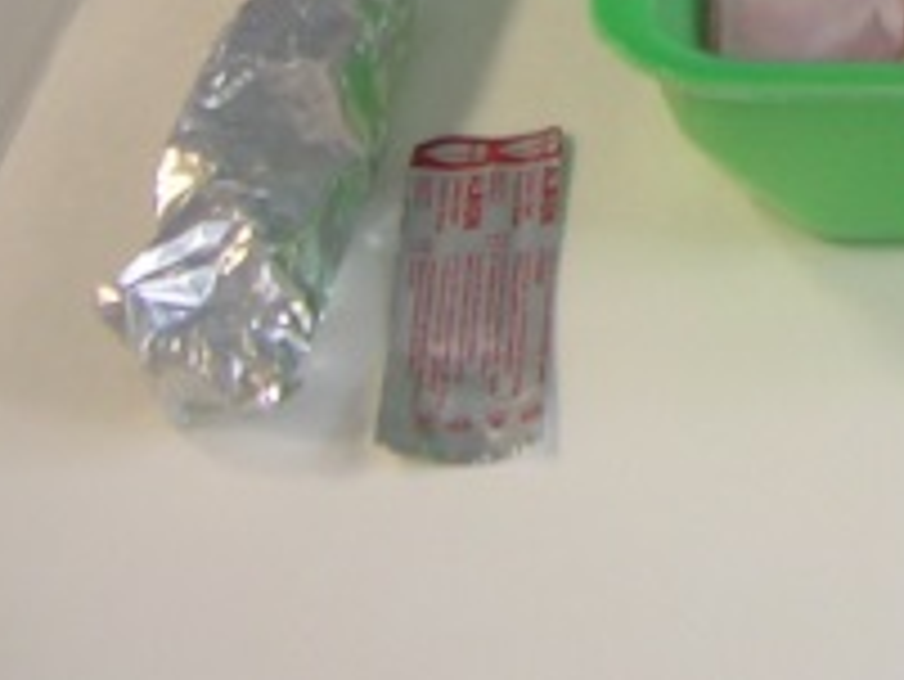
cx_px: 1387
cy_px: -324
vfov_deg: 12.2
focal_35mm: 116
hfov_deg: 15.5
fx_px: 3031
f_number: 2.8
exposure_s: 1/10.1
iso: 50
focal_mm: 5.4
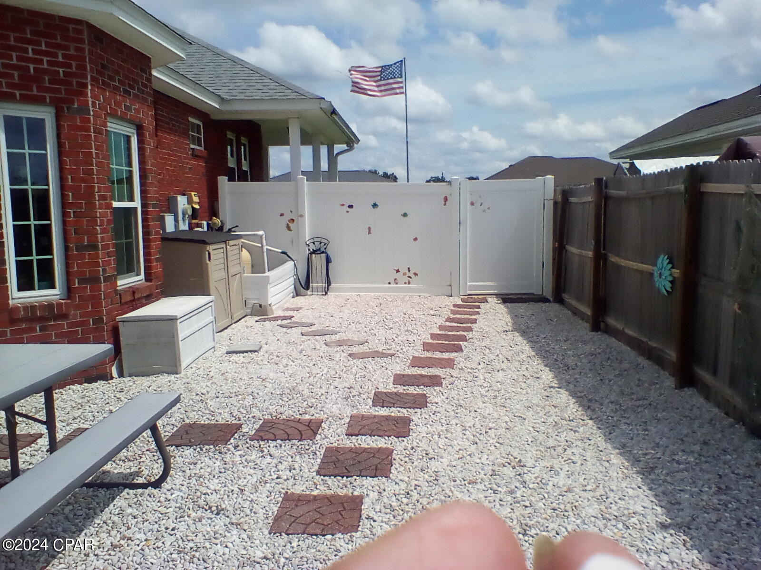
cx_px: 380
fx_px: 682
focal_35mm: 31
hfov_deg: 58.4
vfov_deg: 45.4
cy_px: 285
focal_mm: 2.38
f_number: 2.4
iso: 107
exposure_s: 1/2674
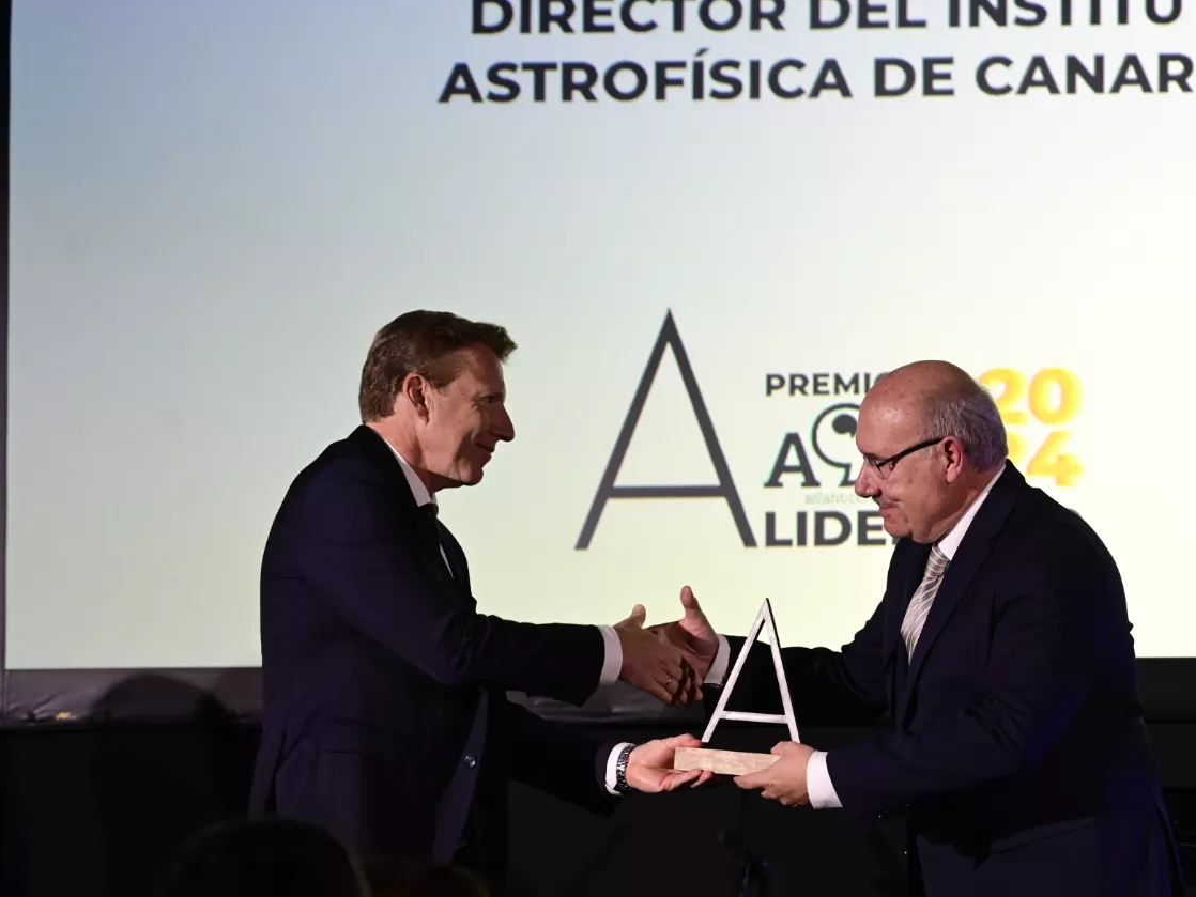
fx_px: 6497
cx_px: 797
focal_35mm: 188
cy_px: 414
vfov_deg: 7.9
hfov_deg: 10.5
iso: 3200
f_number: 5
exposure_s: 1/250
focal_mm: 135
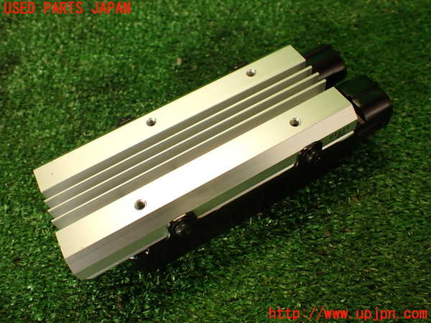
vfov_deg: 44.2
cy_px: 162
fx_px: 398
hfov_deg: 56.8
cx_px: 216
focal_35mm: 32
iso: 200
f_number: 2.4
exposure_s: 1/60
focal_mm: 5.79
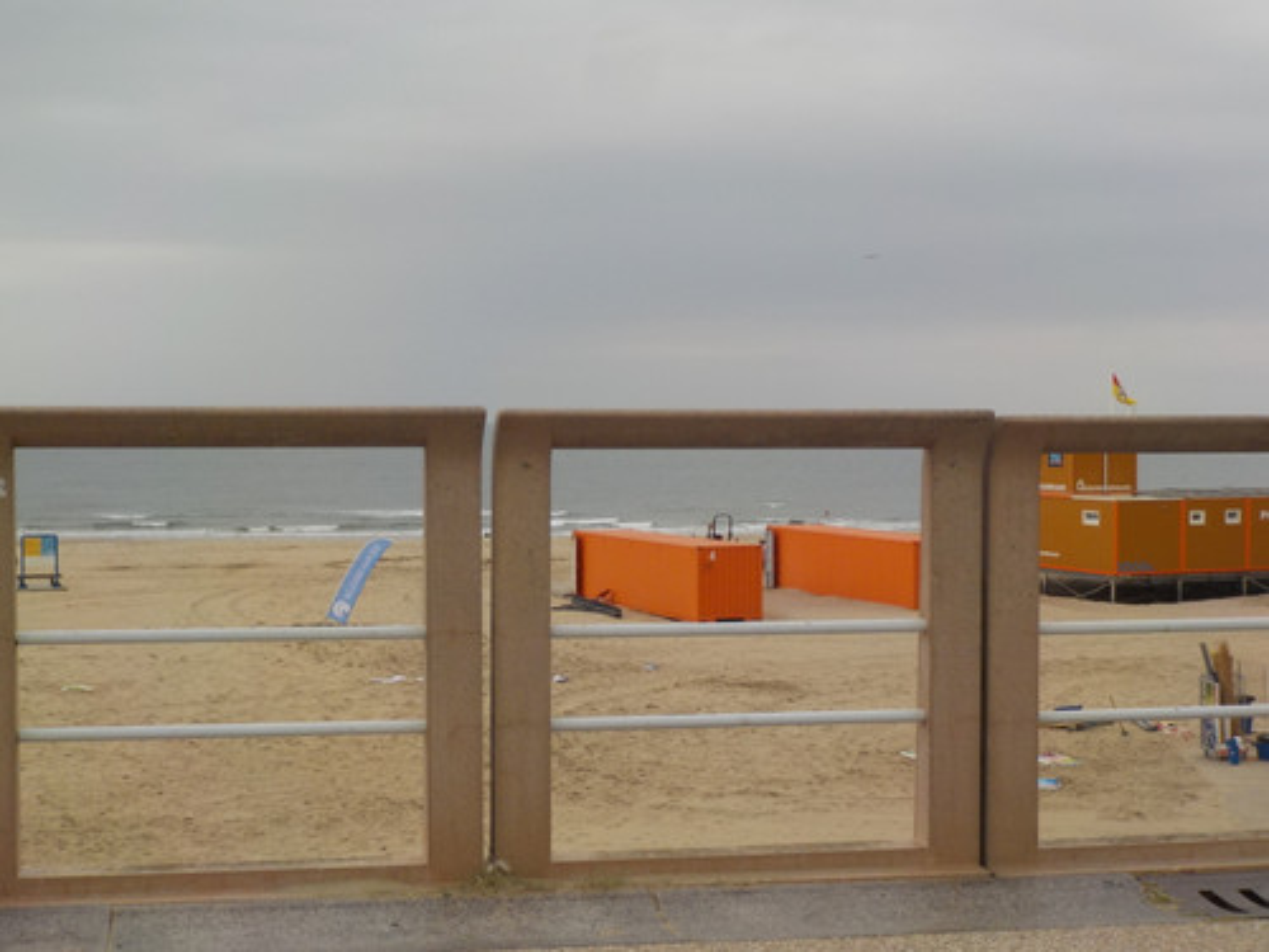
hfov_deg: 33.2
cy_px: 476
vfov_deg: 25.2
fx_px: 2126
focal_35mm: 58
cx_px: 634
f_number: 4.7
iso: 125
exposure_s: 1/500
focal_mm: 7.9
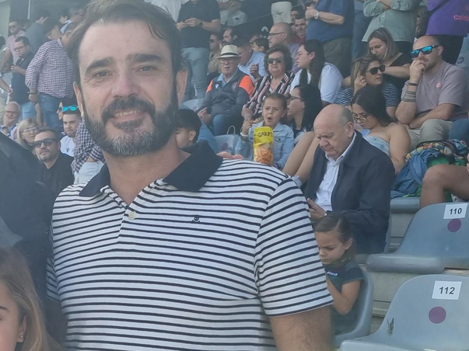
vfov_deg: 20.9
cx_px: -23
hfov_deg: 26.4
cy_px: 305
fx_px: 935
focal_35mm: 69
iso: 50
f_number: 1.8
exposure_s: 1/1307
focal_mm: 5.4
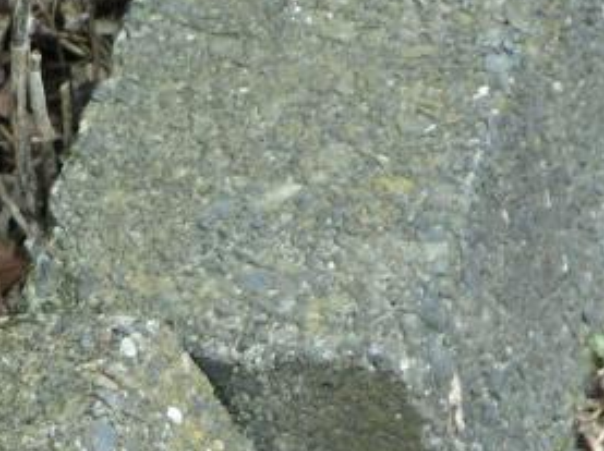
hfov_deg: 4.4
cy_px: 604
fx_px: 7911
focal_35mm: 454
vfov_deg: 3.3
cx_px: 334
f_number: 3.5
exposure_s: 1/125
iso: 200
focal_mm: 24
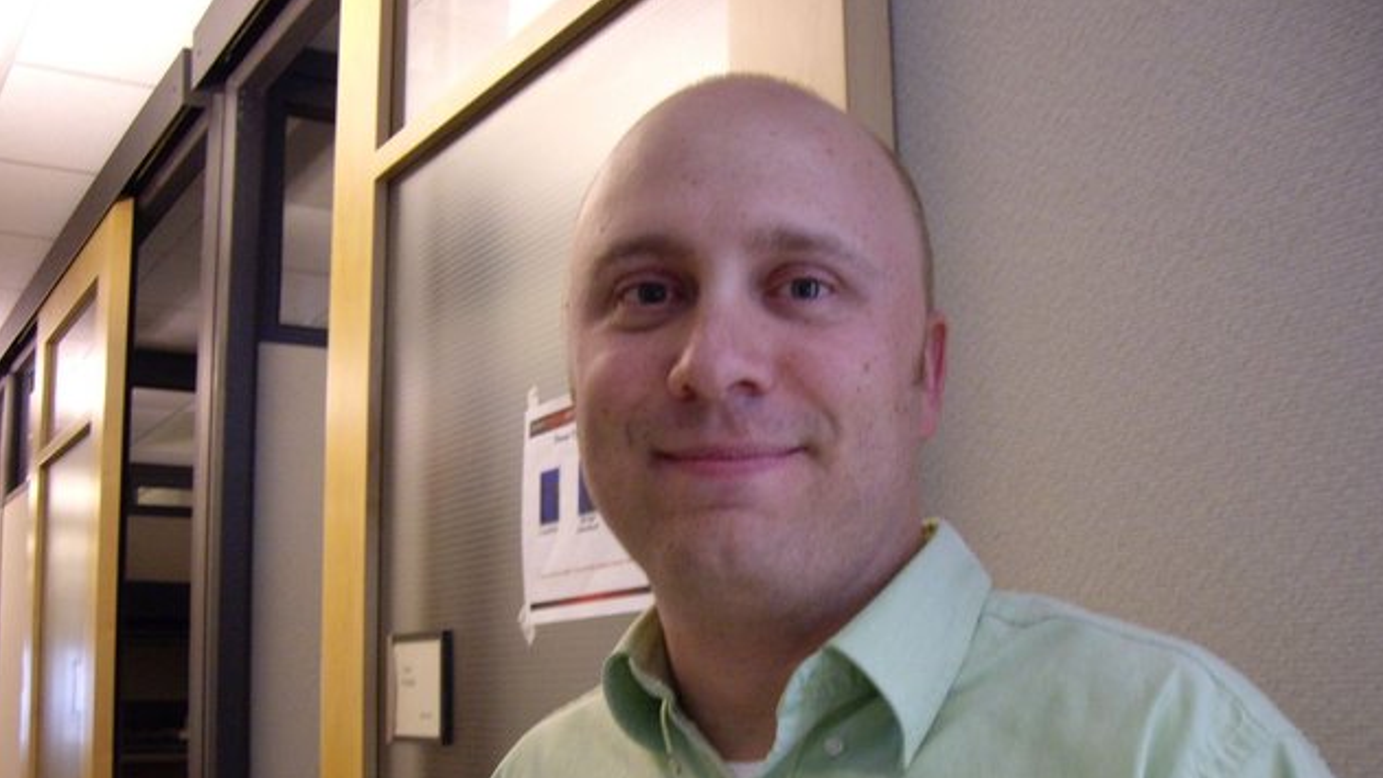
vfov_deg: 28.2
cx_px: 699
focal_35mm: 42
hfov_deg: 48.4
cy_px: 517
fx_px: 1540
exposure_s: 1/13
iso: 200
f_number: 2.7
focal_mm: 6.2
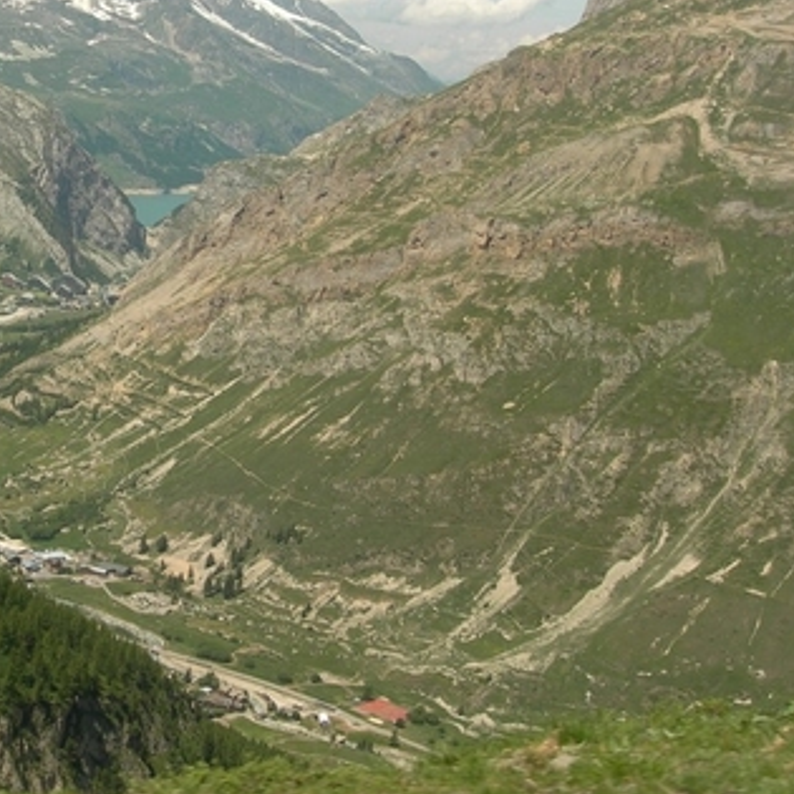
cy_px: 280
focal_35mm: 64
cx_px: 103
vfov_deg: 26.8
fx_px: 1661
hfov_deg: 26.1
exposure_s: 1/530
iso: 50
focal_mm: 7.8
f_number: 4.8
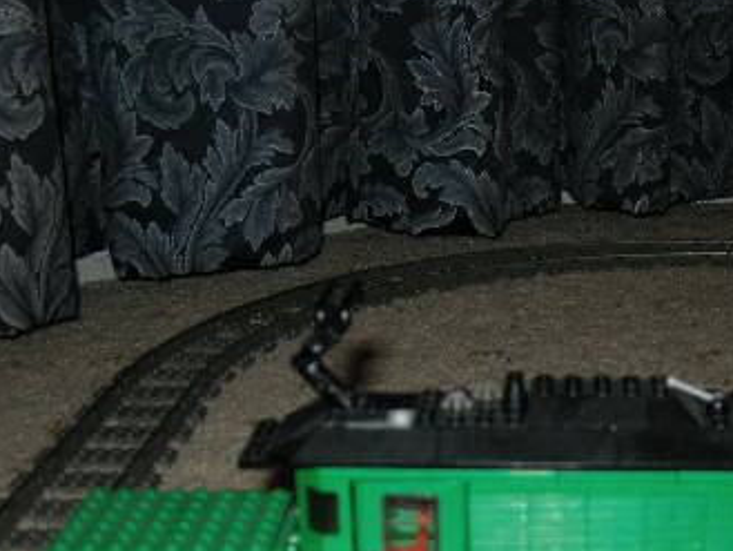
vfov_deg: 21.0
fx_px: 1440
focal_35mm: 68
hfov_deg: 28.2
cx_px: 546
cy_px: 522
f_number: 2.7
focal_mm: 7.5
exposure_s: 1/60
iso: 64
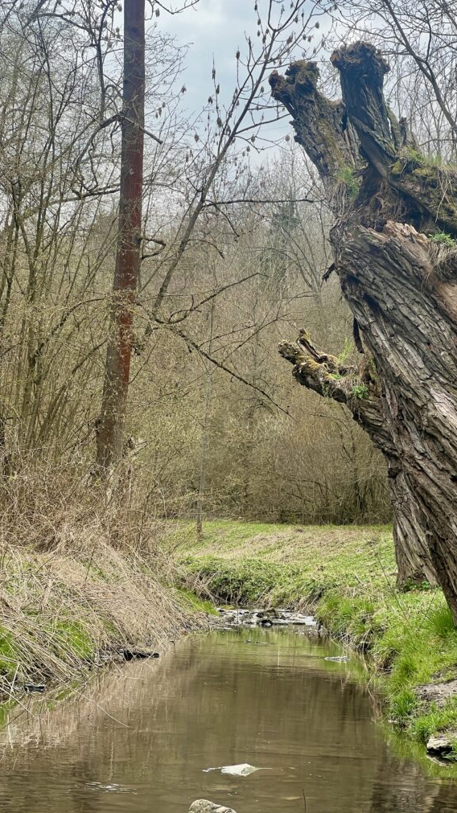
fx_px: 1833
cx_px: 291
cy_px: 410
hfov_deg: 14.2
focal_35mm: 85
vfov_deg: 25.0
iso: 32
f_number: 2.8
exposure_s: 1/155
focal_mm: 9
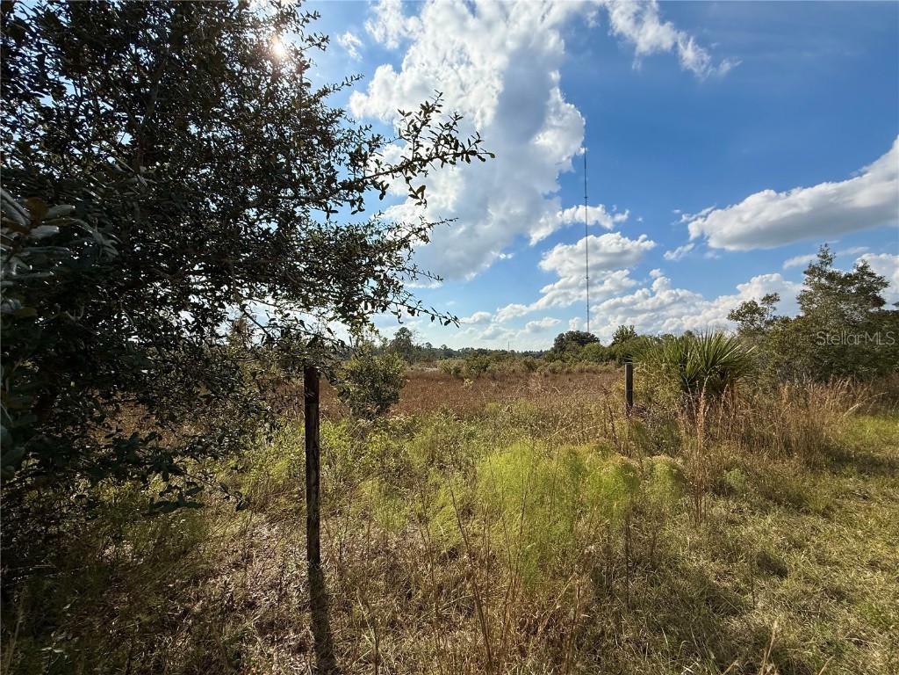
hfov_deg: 102.1
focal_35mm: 14
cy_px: 338
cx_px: 450
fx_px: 364
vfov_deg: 85.7
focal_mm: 2.22
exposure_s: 1/5155
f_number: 2.2
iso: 50
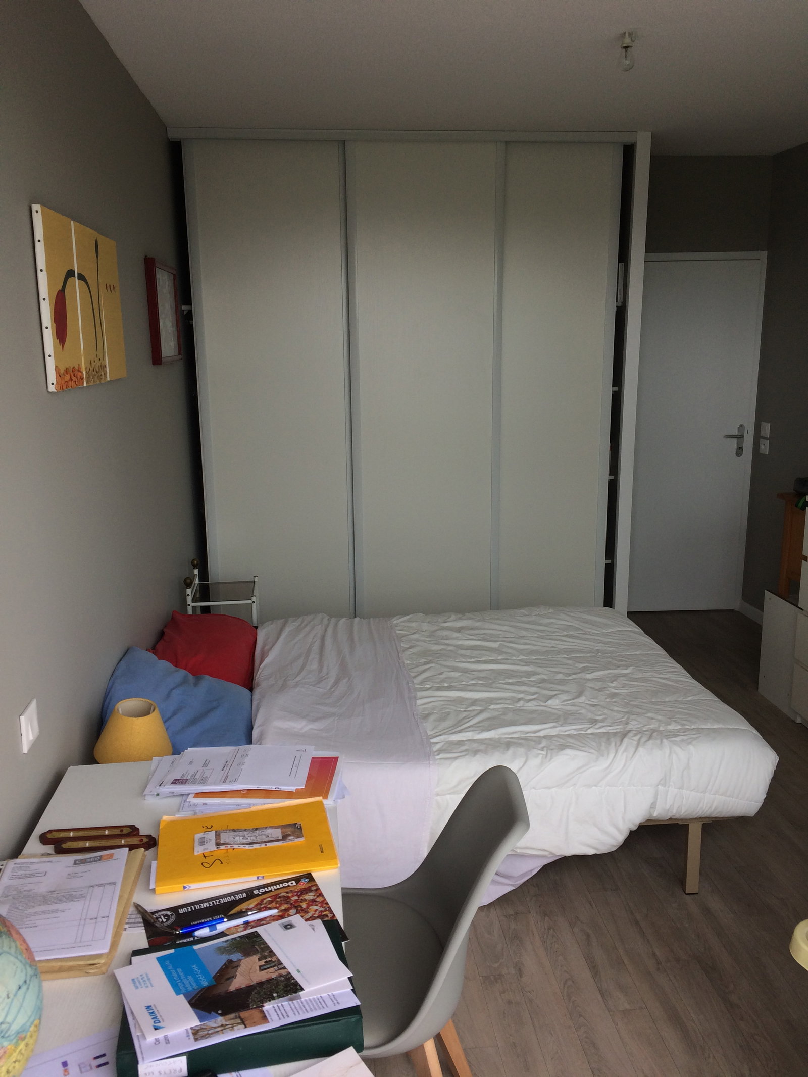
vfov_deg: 61.7
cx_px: 404
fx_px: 902
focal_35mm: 29
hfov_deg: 48.2
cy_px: 538
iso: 32
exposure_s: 1/229
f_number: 2.2
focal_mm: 4.15
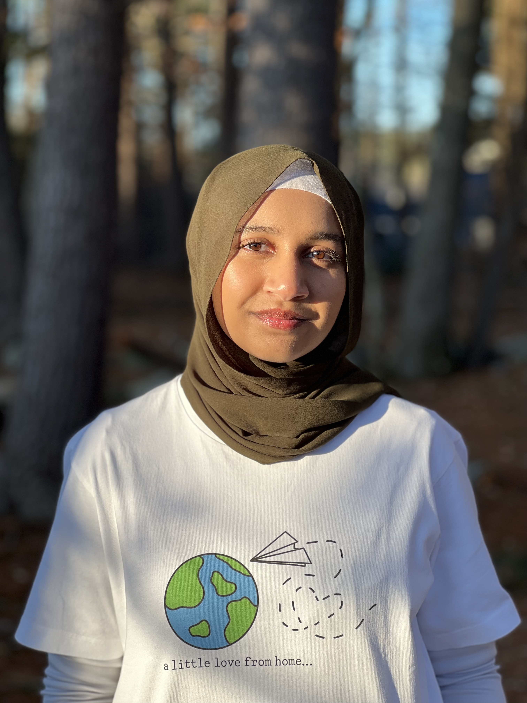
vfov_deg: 25.3
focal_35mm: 77
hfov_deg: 19.1
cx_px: 264
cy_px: 352
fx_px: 1563
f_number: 2.8
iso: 25
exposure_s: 1/121
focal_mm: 9
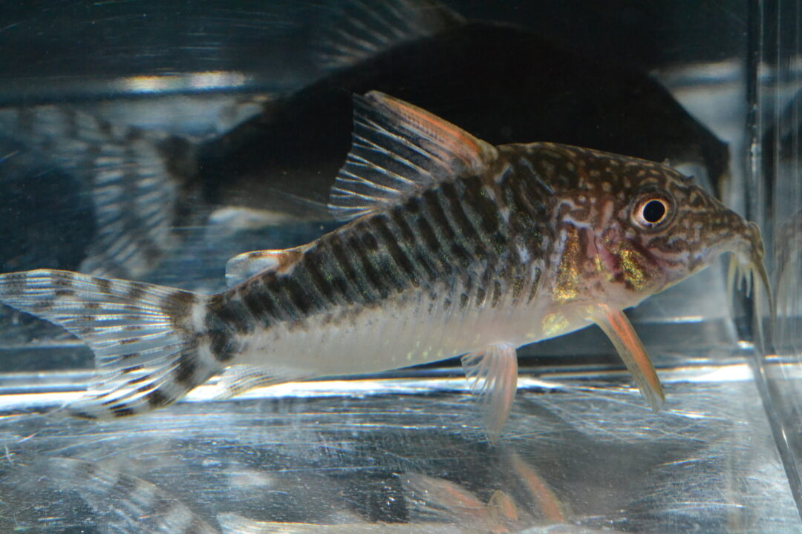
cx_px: 401
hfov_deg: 13.0
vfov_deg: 8.7
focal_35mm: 158
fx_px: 3508
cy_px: 267
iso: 3200
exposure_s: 1/200
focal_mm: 105
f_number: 16
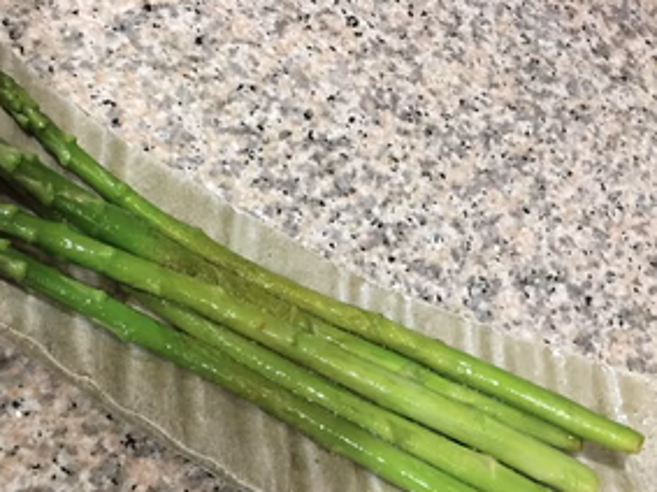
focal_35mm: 41
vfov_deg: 34.6
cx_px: 244
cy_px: 343
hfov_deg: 45.4
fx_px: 778
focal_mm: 4.15
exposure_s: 1/8
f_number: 2.2
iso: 100
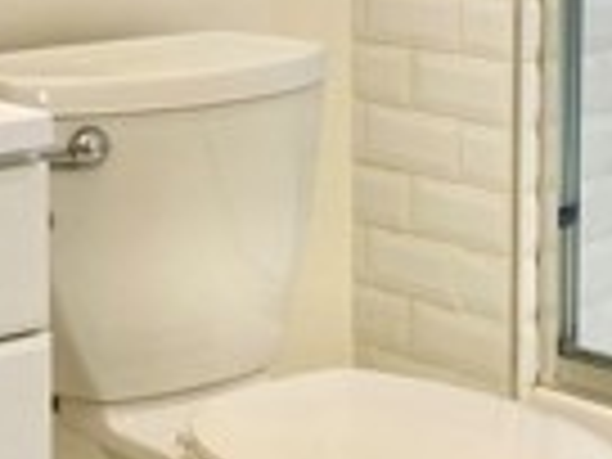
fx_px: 2157
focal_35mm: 122
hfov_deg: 15.9
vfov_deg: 12.0
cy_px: -40
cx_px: 18
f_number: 1.8
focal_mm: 4.25
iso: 50
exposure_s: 1/120
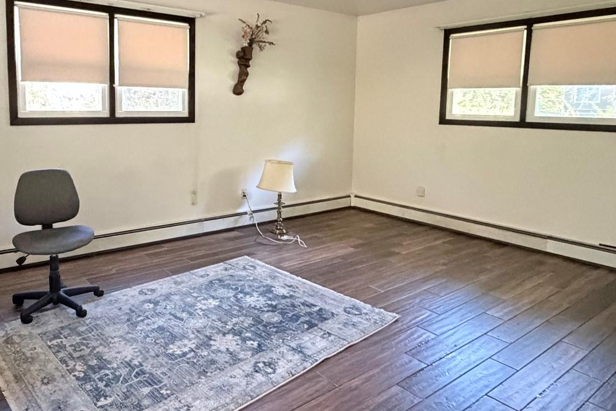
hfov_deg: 66.7
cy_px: 152
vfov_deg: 47.5
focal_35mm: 27
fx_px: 462
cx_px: 243
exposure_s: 1/60
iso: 1000
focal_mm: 2.22
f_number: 2.2
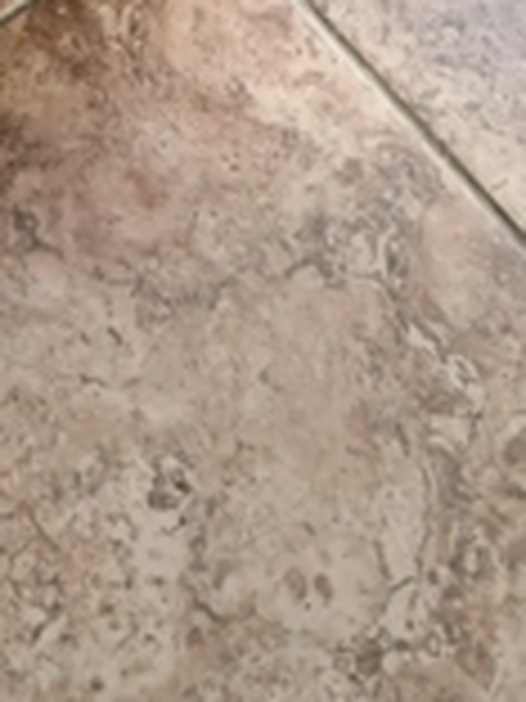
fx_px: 1195
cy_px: -184
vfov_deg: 27.8
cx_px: 49
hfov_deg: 24.1
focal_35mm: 59
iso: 160
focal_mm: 5.4
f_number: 1.8
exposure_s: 1/100
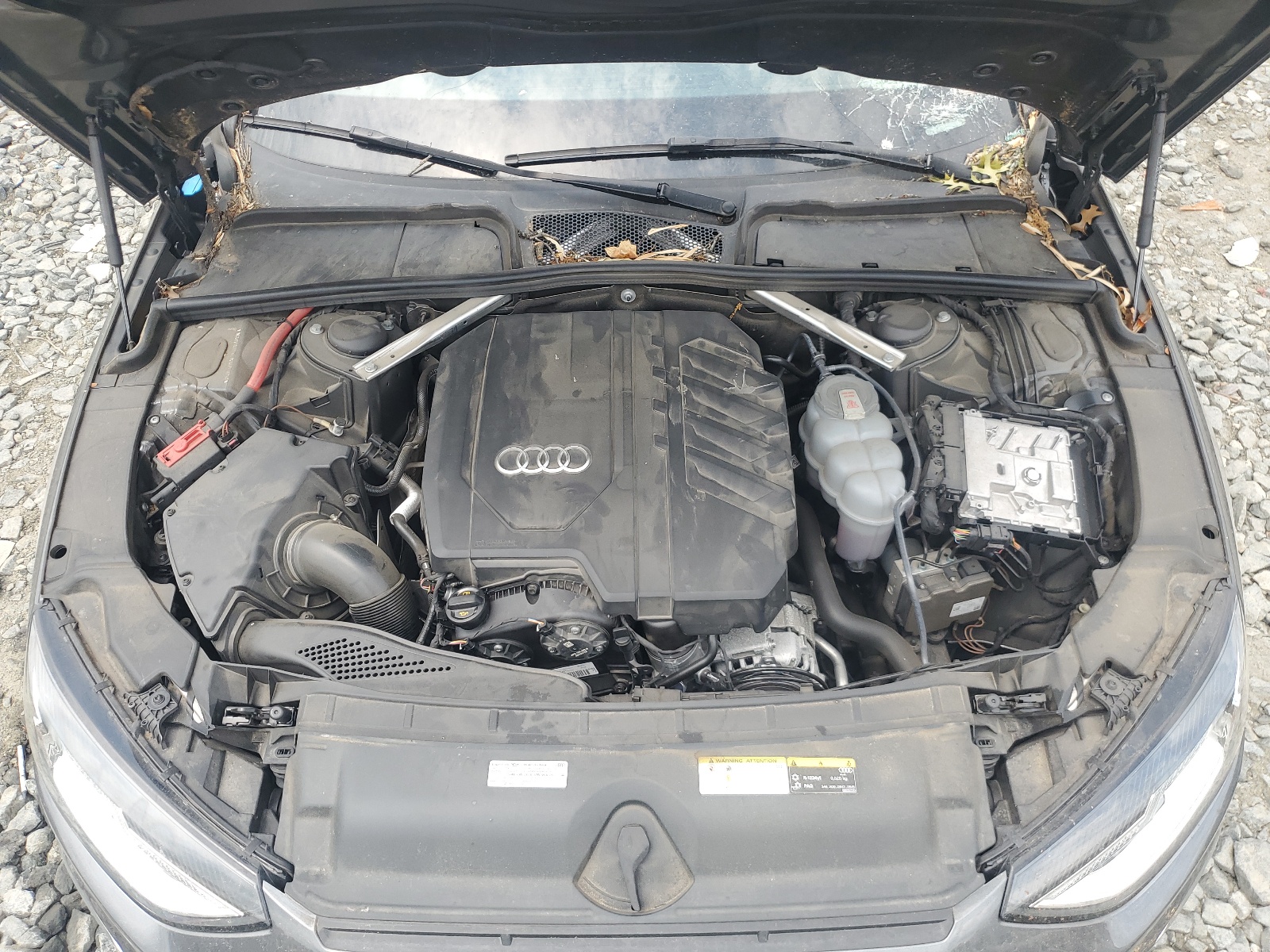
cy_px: 476
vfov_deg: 53.1
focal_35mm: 26
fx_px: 954
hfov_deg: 67.3
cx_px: 635
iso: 50
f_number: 1.5
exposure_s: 1/667
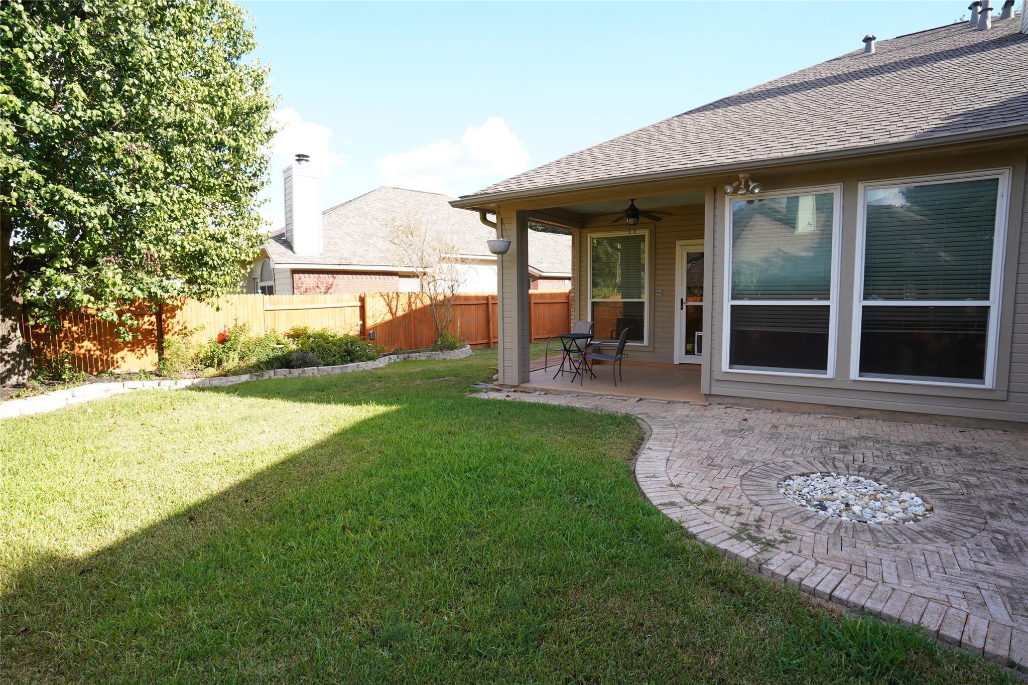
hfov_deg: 90.0
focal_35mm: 18
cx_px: 514
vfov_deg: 67.4
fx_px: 514
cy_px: 342
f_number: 7.1
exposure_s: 1/250
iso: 640
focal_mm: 18
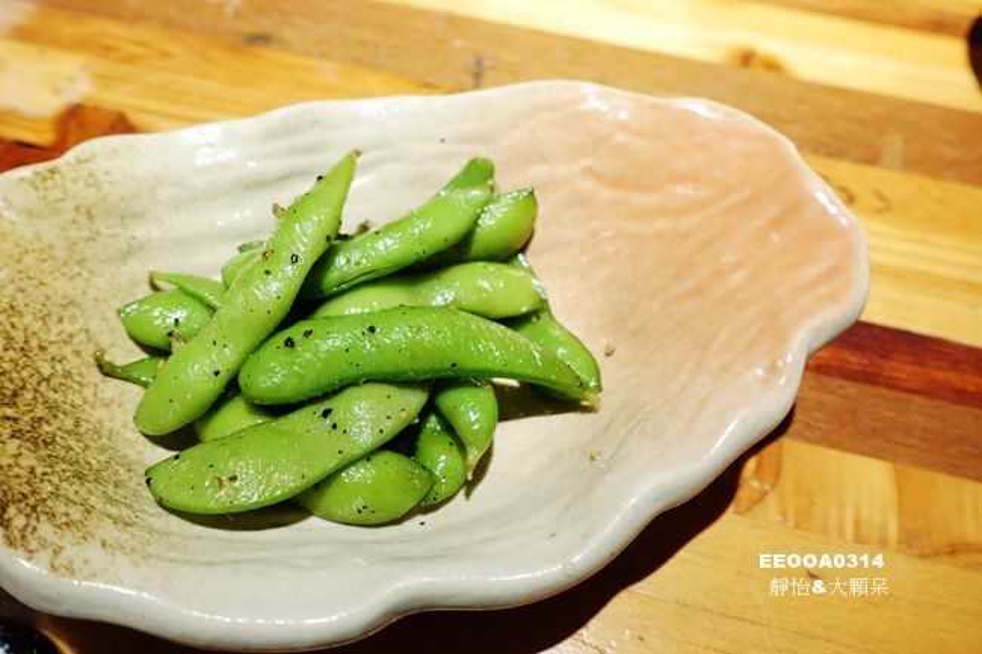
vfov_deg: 44.9
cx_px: 491
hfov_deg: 63.7
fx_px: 791
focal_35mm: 29
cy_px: 327
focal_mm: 10.51
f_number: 3.5
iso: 800
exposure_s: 1/40
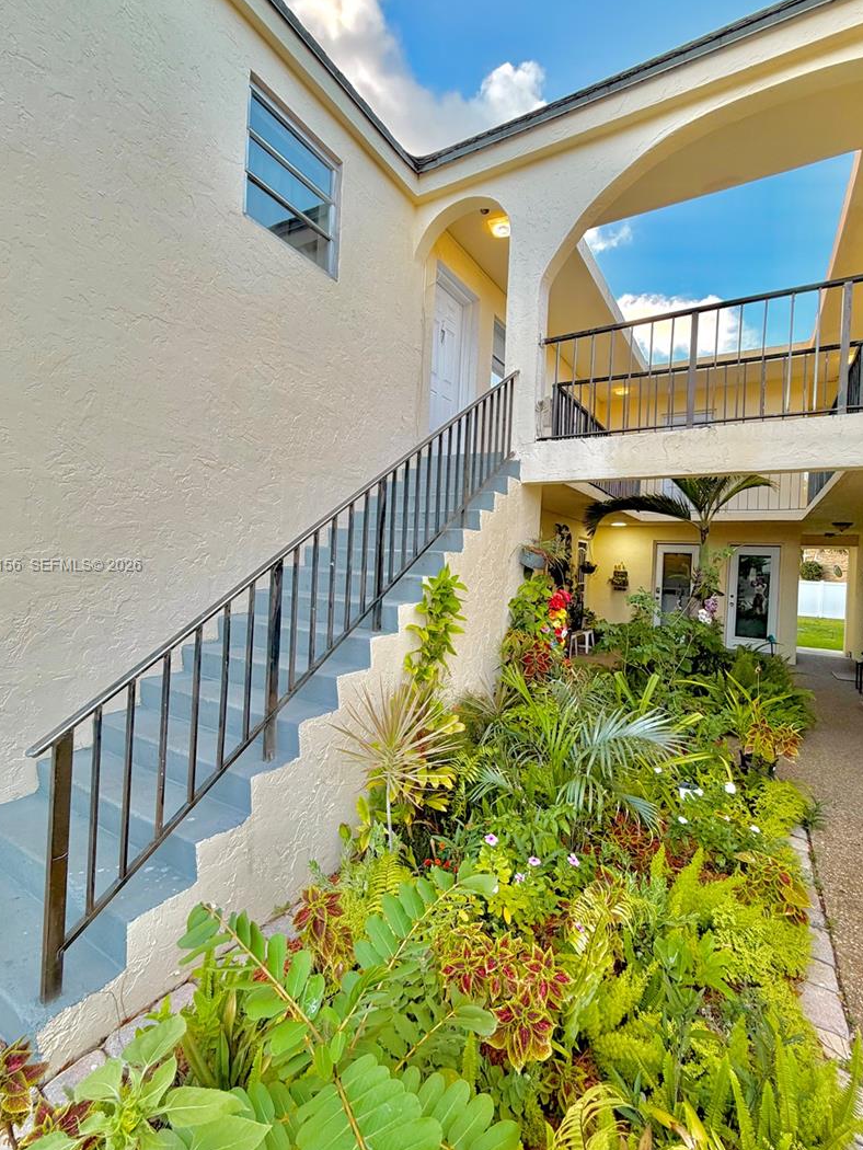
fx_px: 532
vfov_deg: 94.5
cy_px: 566
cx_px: 432
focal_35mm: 16
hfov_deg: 78.1
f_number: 2.2
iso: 40
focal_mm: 2.22
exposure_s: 1/120
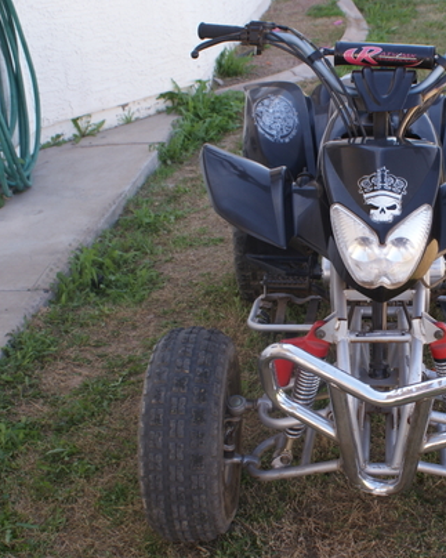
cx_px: 377
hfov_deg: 25.6
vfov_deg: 32.5
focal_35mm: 58
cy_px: 264
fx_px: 957
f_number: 5.6
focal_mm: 26
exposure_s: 1/80
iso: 100
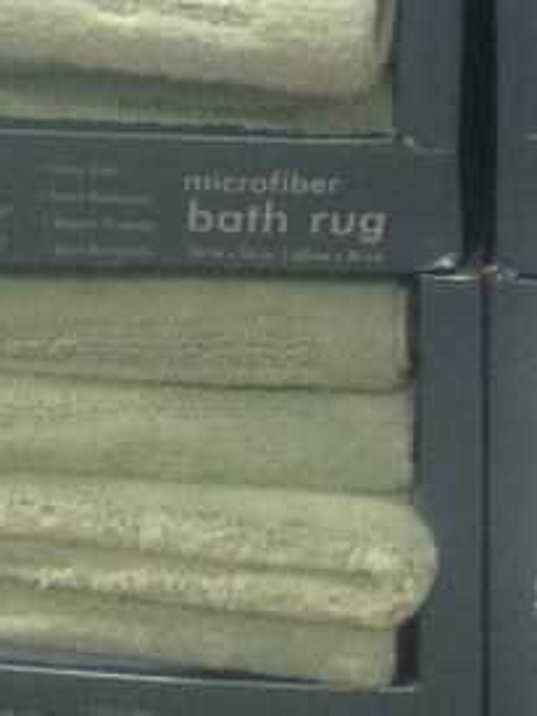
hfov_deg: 13.4
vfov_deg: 15.4
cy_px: -590
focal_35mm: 109
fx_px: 2255
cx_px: 540
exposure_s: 1/30
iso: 100
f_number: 2.2
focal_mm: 4.15
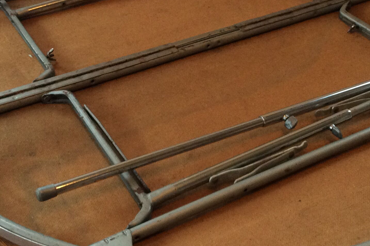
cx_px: 206
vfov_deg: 22.6
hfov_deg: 33.4
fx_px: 617
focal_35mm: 60
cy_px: 110
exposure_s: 1/25
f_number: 2.4
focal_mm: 3.3
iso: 200
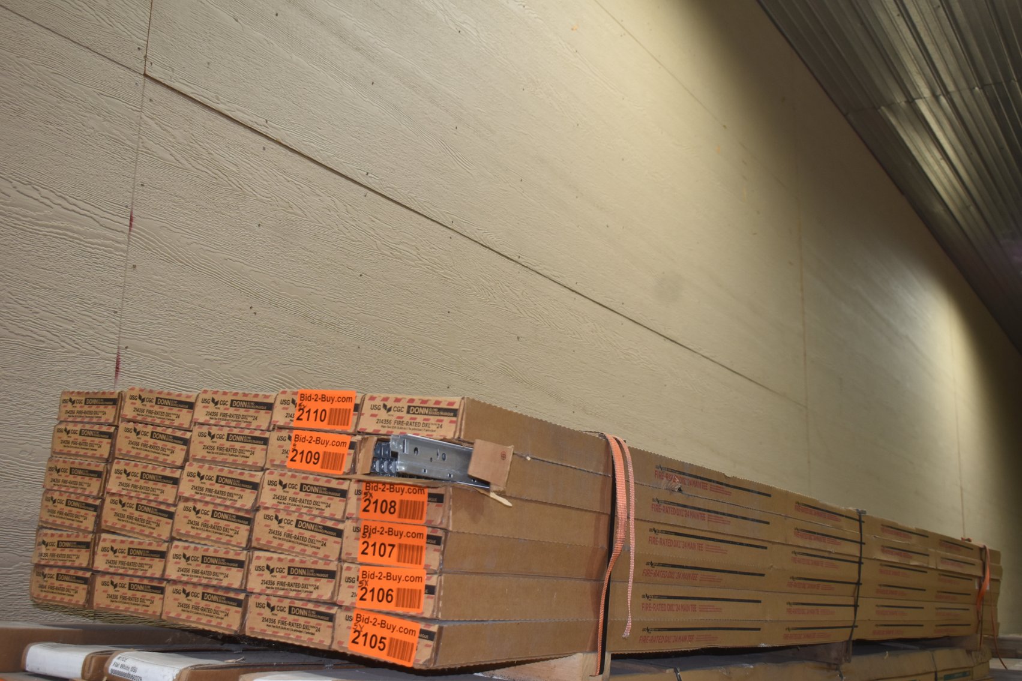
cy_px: 340
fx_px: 1150
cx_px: 511
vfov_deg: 33.0
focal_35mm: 40
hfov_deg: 47.9
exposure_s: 1/60
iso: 500
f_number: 5
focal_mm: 27
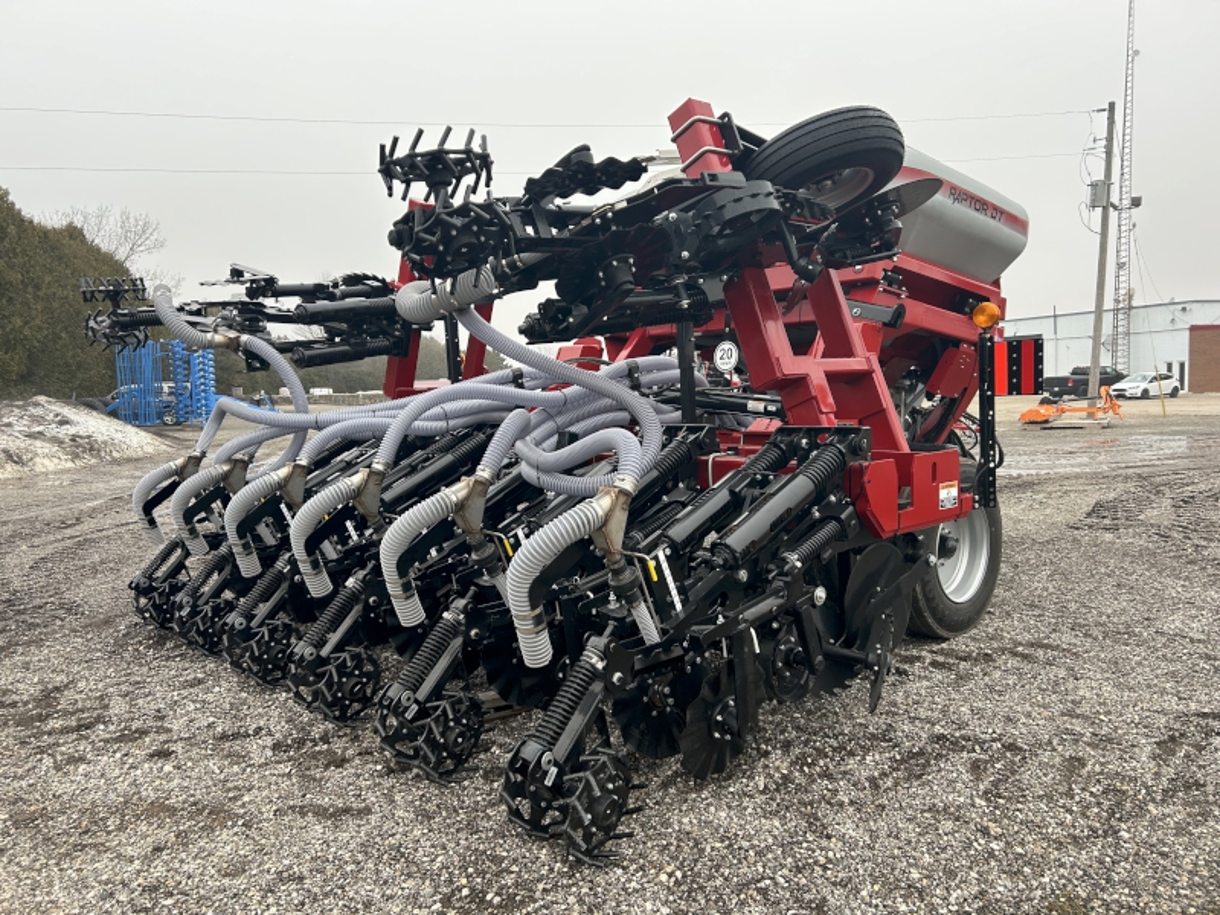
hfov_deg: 67.3
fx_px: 916
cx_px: 610
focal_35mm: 26
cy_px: 458
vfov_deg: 53.1
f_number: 1.5
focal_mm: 5.7
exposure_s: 1/383
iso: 50
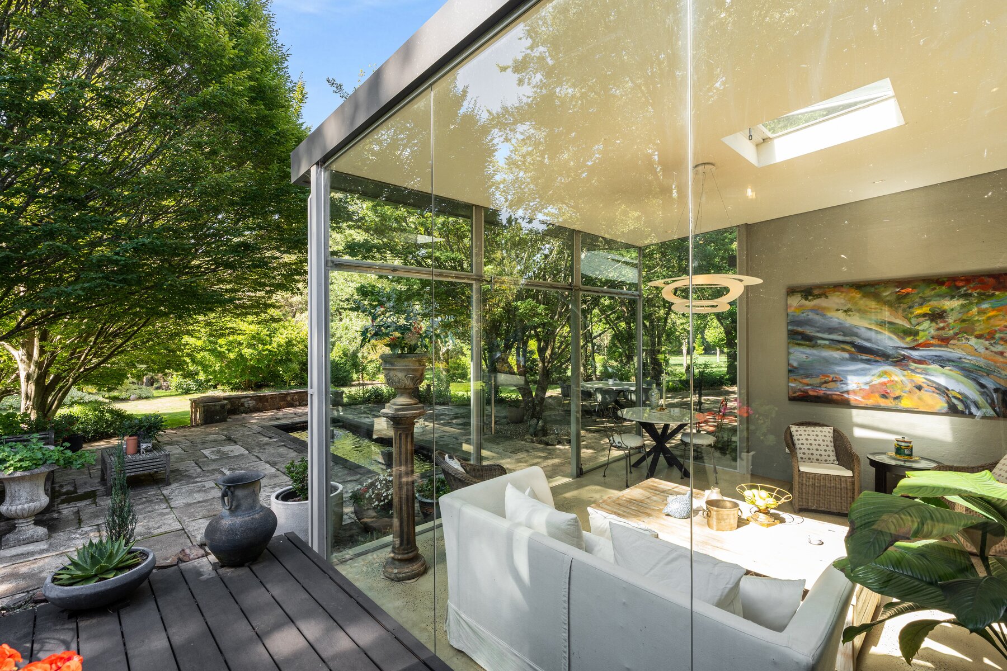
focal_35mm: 16
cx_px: 504
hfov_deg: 96.7
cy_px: 336
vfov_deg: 73.7
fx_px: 448
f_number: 10
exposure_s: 1/60
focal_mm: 16
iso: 500
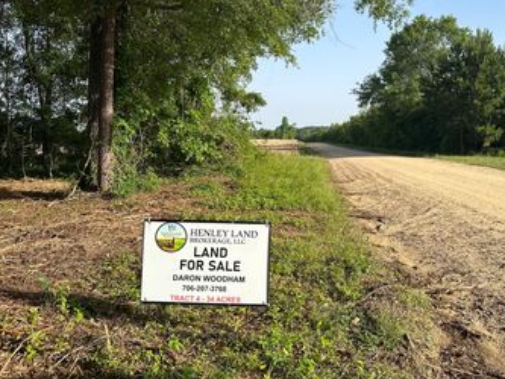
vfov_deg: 39.4
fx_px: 525
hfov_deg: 51.1
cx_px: 296
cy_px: 140
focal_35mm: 36
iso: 80
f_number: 1.78
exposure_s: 1/2660
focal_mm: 6.86
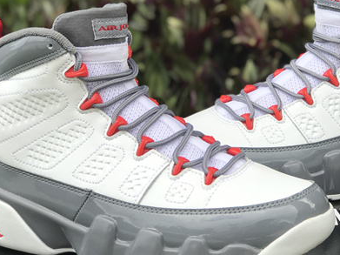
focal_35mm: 108
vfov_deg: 13.7
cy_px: 79
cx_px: 220
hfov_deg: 18.2
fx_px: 1060
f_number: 2.8
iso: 20
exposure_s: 1/155
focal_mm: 6.6
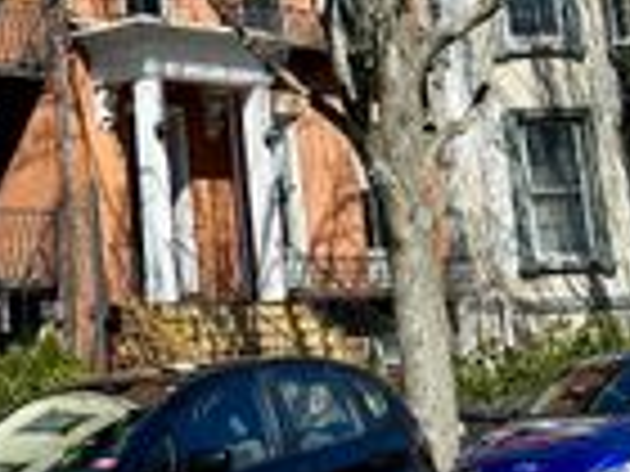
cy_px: -29
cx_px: 18
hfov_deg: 22.0
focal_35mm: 86
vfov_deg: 16.7
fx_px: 1565
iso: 80
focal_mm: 6.86
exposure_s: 1/5263
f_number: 1.78
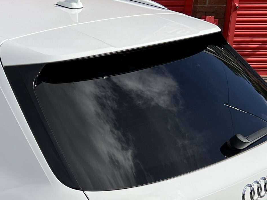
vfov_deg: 20.3
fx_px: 548
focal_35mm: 71
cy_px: 186
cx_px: 12
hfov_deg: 26.2
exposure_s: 1/7463
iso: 50
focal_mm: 5.7
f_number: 1.5
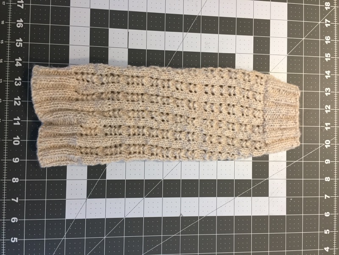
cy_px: 128
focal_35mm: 29
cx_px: 170
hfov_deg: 61.7
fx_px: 284
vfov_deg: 48.2
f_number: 2.2
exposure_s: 1/30
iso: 50
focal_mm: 4.15
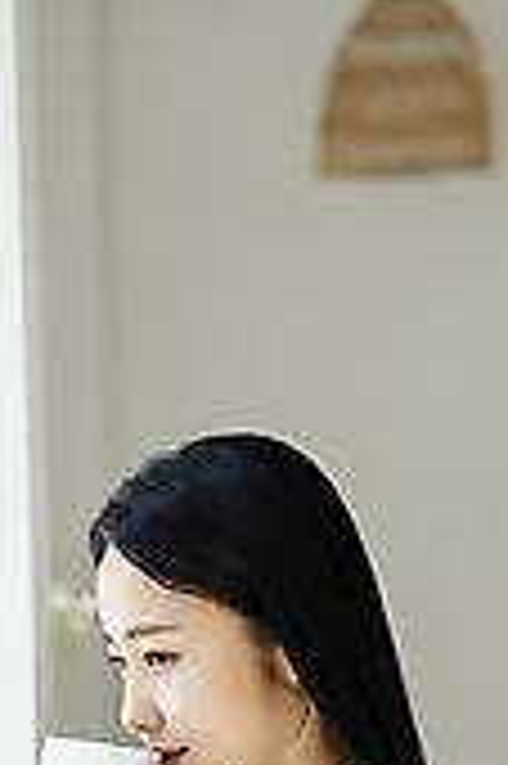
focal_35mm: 200
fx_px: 4242
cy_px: 756
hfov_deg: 6.8
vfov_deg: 10.2
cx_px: 56
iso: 125
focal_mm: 85
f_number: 2.8
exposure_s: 1/400
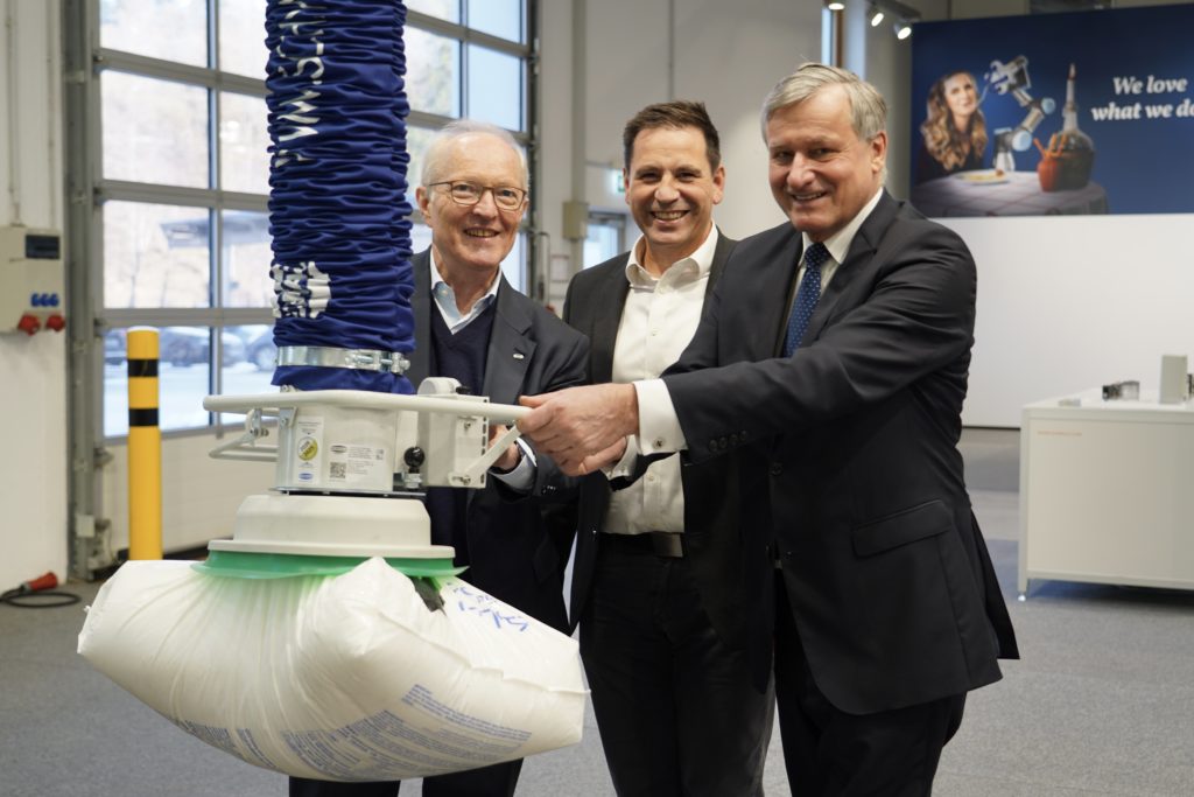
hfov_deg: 47.4
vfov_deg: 32.6
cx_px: 597
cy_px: 398
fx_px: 1360
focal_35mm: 41
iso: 125
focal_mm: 41
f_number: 4
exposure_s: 1/50
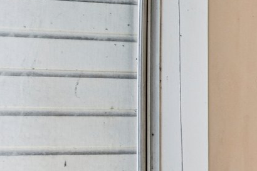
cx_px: 601
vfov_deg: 19.4
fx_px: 499
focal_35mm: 70
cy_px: 119
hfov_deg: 15.7
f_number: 8
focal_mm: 14
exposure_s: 1/160
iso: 400
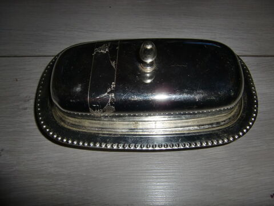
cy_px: 103
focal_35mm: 28
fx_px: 222
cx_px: 137
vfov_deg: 49.7
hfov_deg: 63.4
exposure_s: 1/60
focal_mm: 4.9
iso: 64
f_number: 7
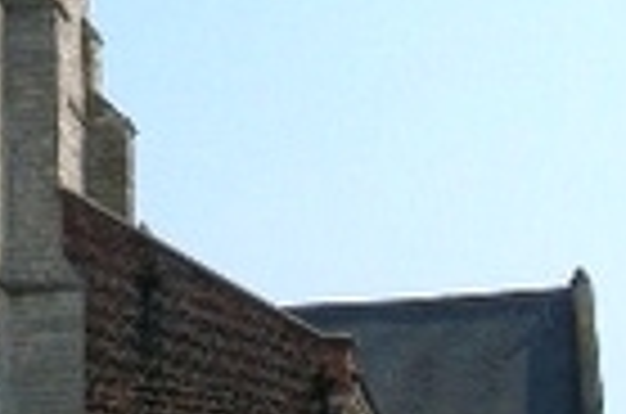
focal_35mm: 144
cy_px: -212
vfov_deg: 9.2
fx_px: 2498
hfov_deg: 14.1
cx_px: 0
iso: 80
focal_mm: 5.7
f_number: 8.8
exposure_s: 1/250
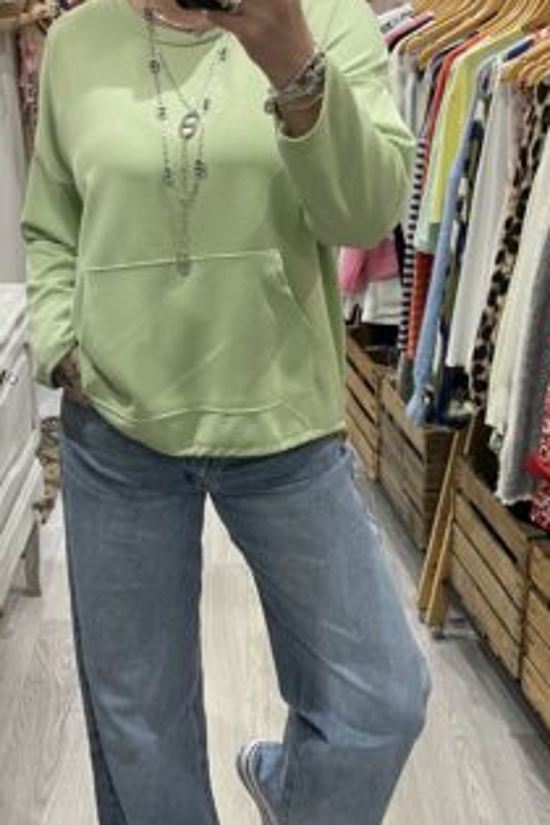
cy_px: 409
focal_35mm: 33
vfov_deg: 57.2
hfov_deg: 39.8
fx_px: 756
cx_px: 220
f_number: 1.6
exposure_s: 1/50
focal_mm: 5.1
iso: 125
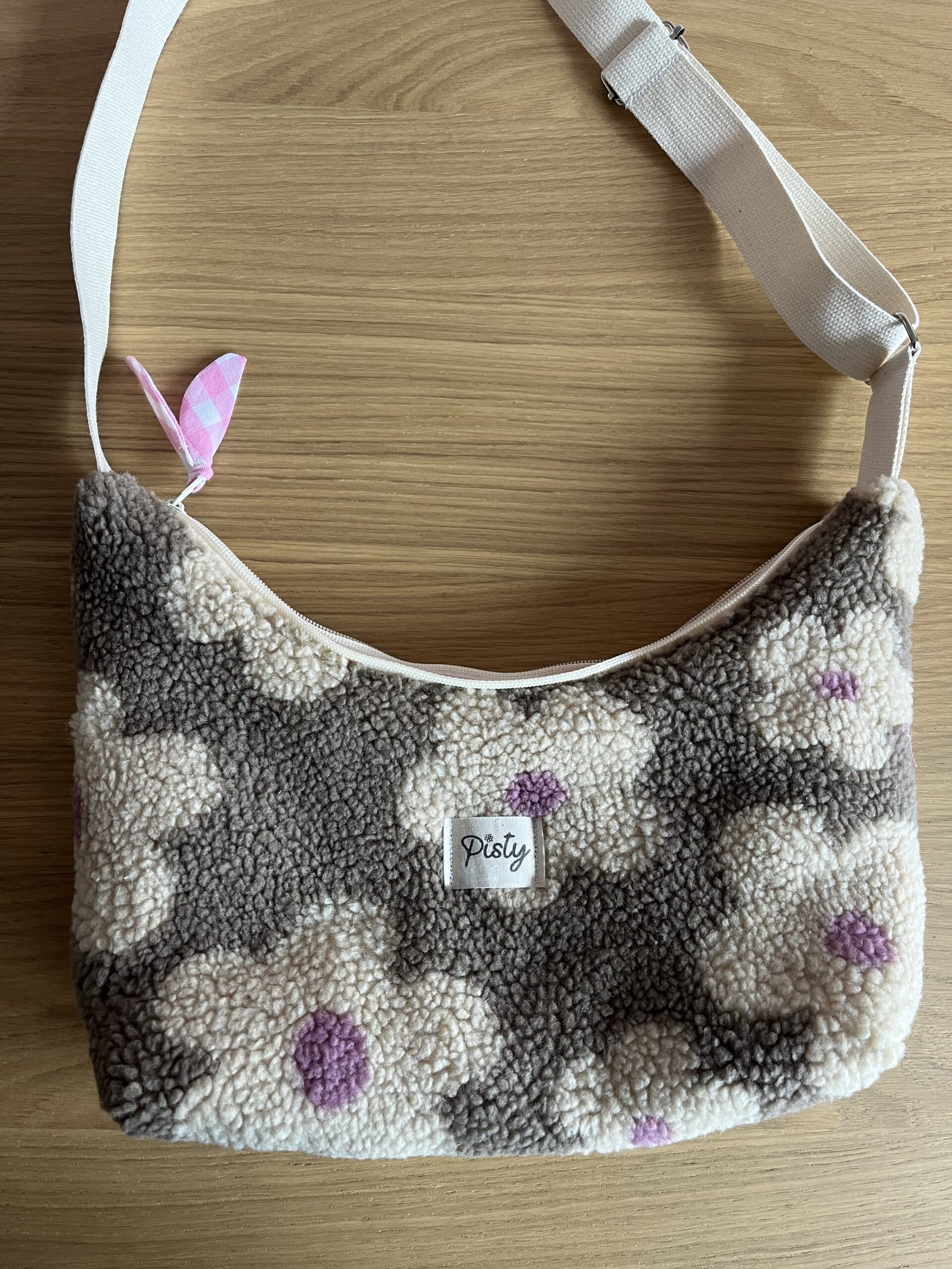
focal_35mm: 26
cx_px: 476
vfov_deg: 67.3
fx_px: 953
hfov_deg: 53.1
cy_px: 634
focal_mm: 5.1
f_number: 1.6
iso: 125
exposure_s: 1/84
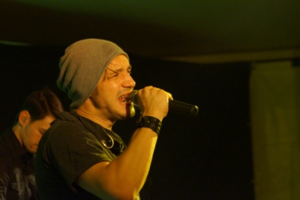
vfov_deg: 9.1
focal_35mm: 150
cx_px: 150
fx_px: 1249
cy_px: 100
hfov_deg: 13.7
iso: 3200
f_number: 5.6
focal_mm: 100
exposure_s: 1/50
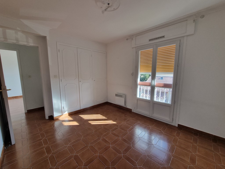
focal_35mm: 13
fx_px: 84
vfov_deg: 89.9
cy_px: 84
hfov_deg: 106.2
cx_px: 112
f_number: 2.2
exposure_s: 1/83
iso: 50
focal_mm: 2.2
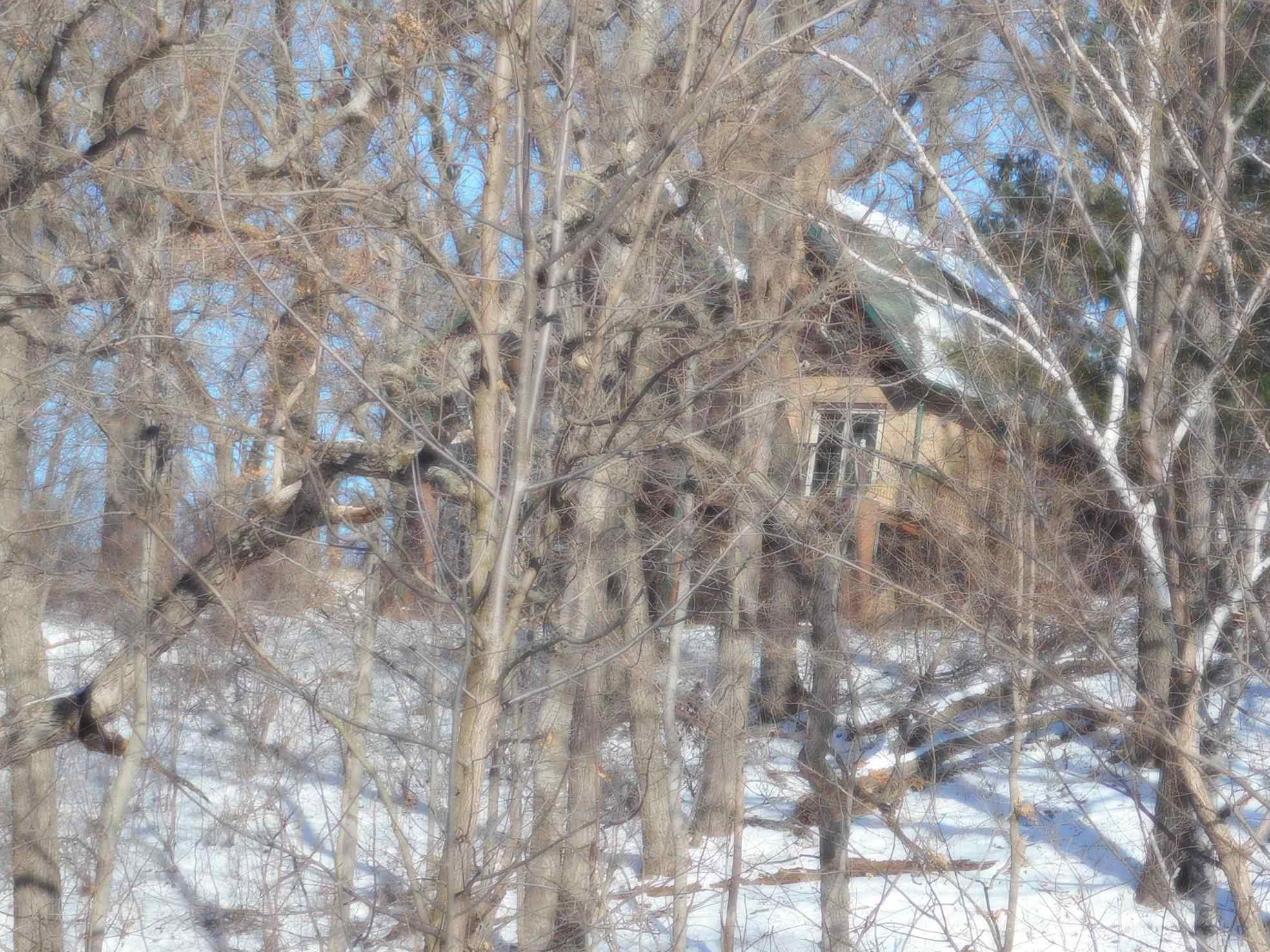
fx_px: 3779
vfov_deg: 14.3
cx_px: 852
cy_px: 624
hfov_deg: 19.0
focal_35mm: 103
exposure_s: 1/800
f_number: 4.2
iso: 125
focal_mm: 11.7
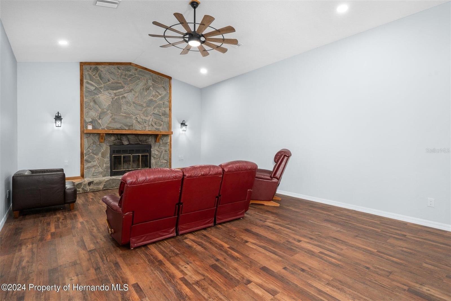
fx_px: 213
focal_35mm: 17
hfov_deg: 93.3
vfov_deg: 70.4
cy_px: 150
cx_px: 226
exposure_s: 1/1.25
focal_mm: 17
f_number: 8
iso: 400
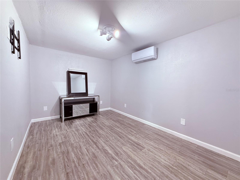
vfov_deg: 85.7
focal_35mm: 14
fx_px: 97
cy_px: 90
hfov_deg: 102.1
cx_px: 120
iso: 500
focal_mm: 2.22
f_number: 2.2
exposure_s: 1/60
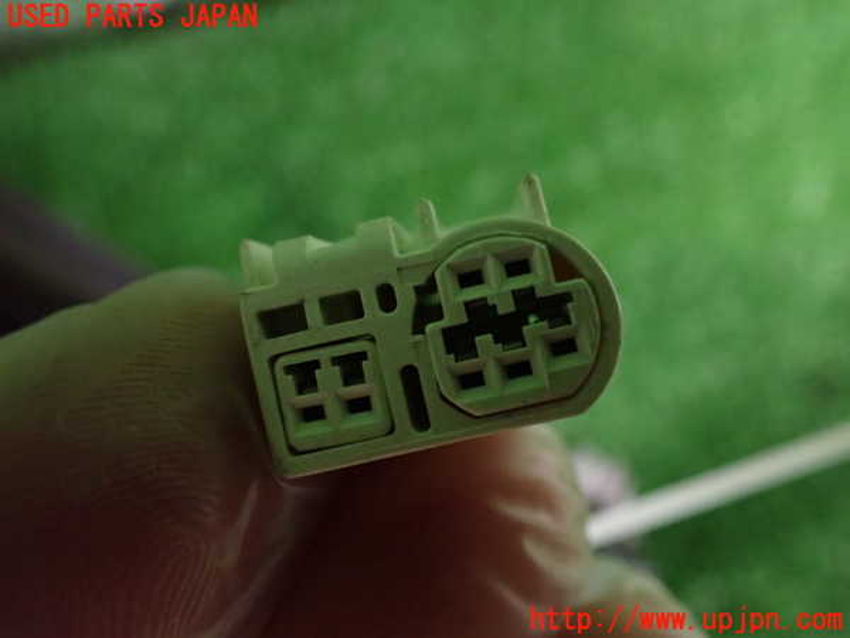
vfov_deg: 46.8
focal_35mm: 30
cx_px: 425
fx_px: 737
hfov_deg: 60.0
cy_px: 319
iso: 1250
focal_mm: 5.4
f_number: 2.3
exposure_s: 1/30
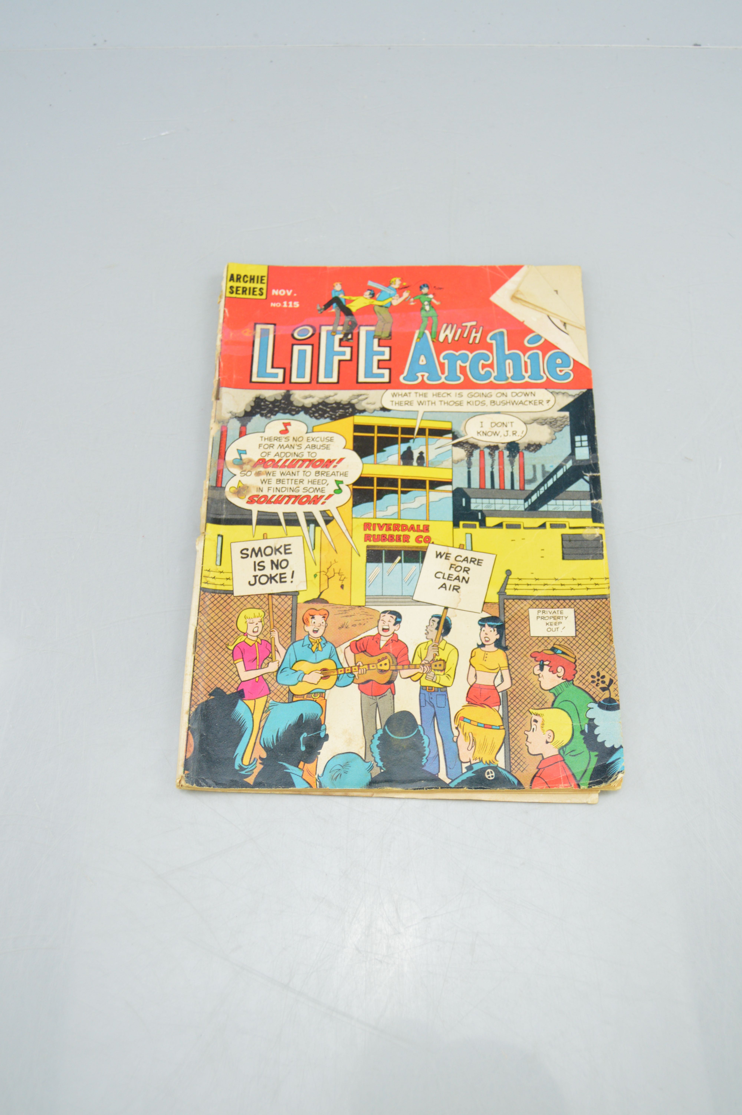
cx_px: 371
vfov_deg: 55.1
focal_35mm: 34
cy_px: 558
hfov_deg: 38.3
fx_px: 1069
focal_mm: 23
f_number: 3.8
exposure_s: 1/125
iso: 400
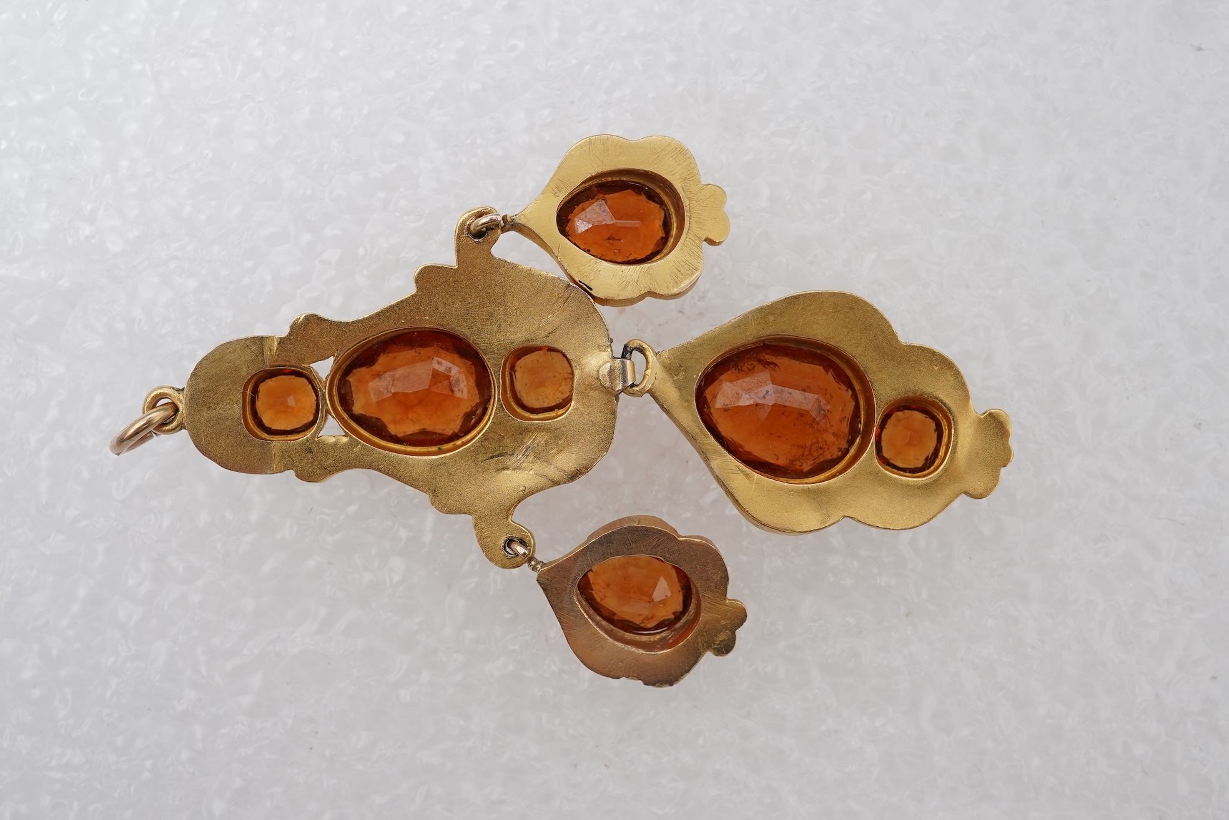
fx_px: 1536
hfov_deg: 43.6
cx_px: 614
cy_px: 410
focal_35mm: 45
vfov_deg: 29.9
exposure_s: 1/125
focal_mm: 30
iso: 320
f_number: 18
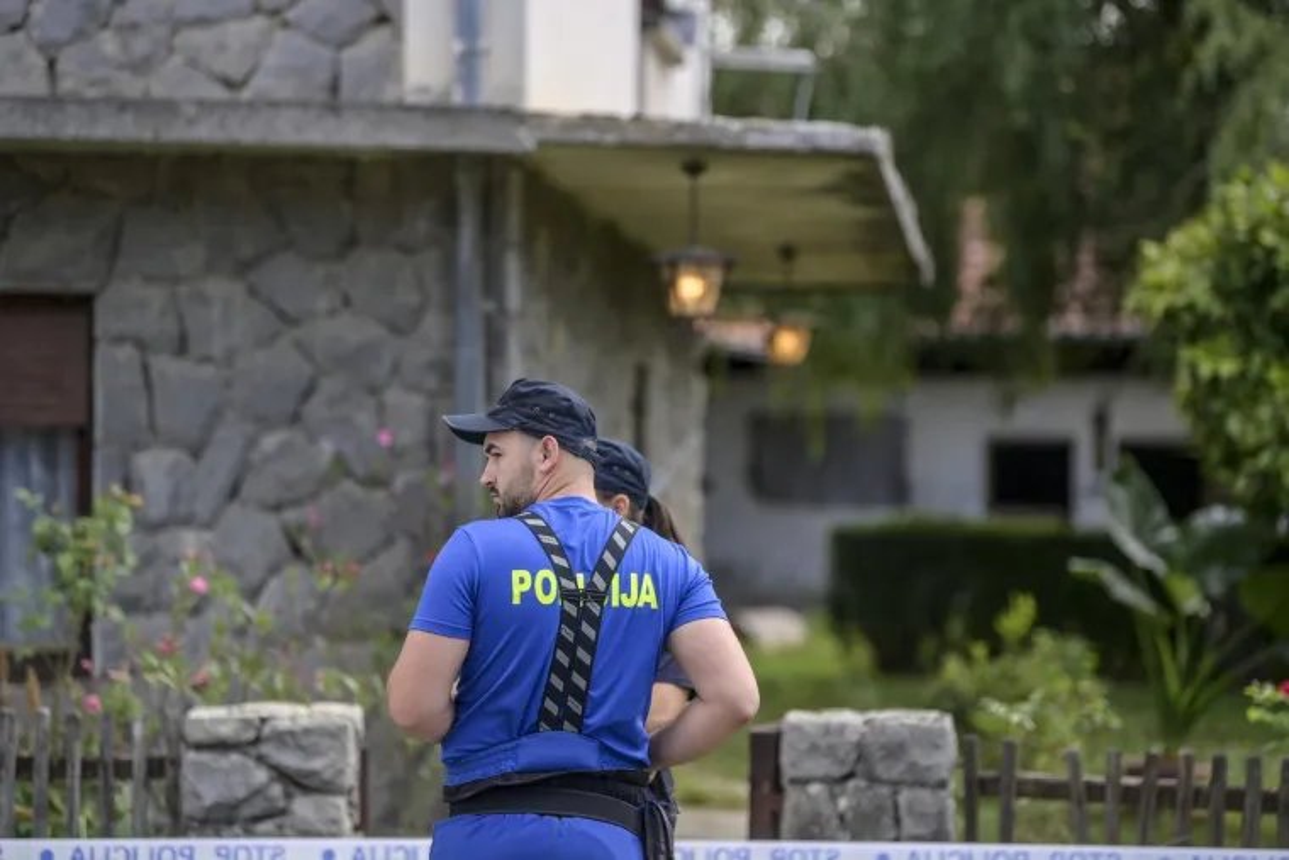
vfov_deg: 10.2
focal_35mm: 135
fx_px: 4834
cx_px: 644
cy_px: 430
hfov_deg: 15.2
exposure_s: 1/1600
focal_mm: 135
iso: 200
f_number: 2.8
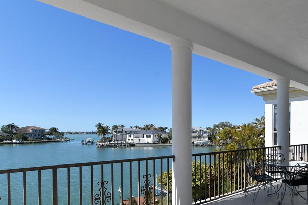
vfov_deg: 50.3
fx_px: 214
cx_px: 231
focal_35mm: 25
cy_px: 137
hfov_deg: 67.1
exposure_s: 1/400
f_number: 9
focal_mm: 14
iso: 100
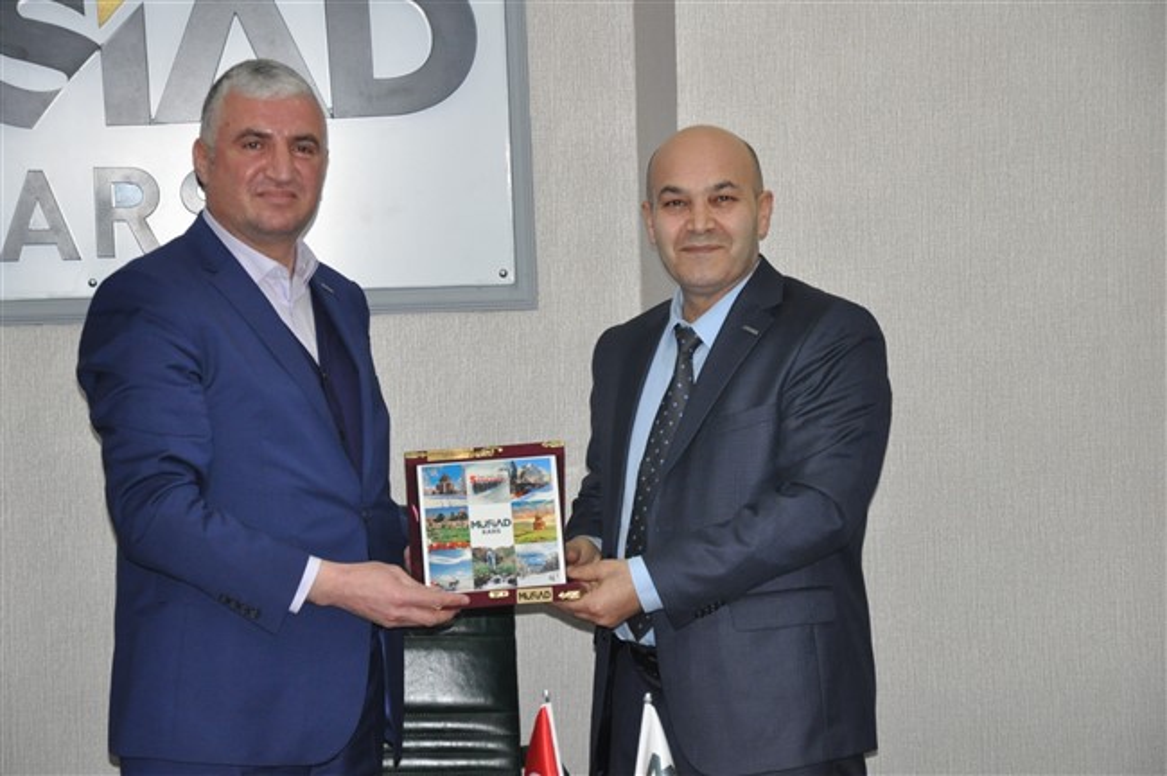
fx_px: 3400
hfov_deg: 19.5
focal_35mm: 105
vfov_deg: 13.0
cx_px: 584
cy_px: 388
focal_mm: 70
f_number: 5.3
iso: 1250
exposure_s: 1/60
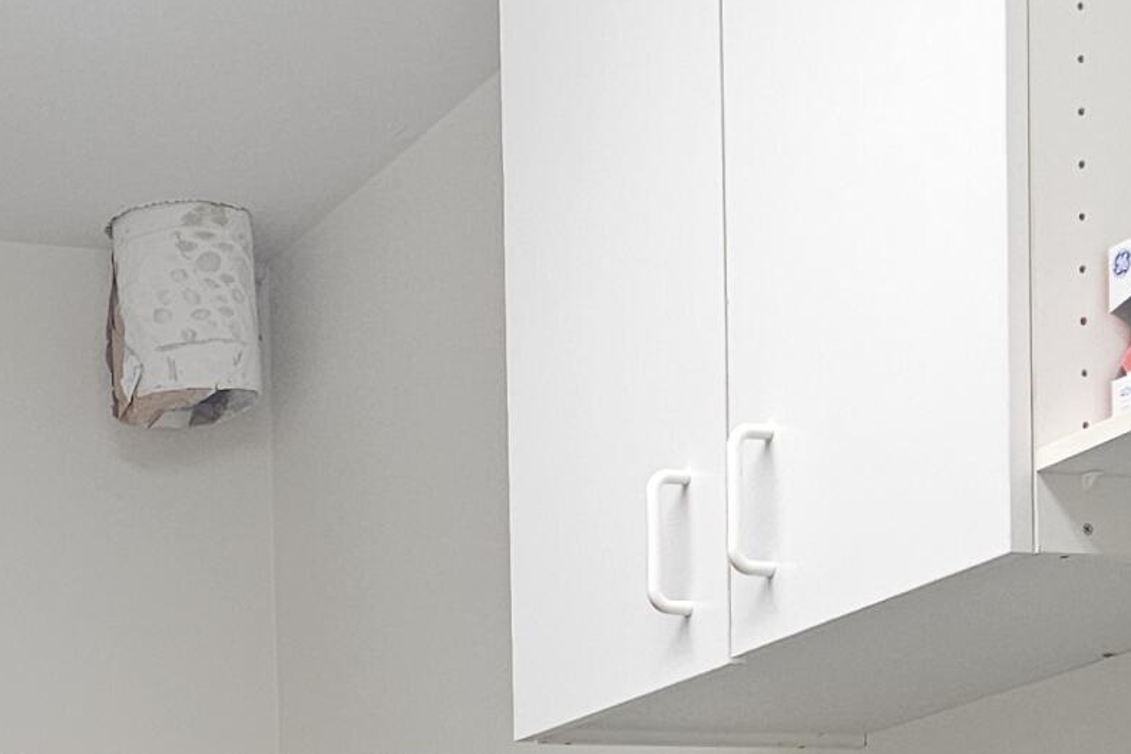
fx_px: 2859
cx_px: -95
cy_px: 1297
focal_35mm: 91
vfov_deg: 13.6
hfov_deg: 21.3
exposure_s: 1/120
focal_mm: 5.4
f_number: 1.8
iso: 320
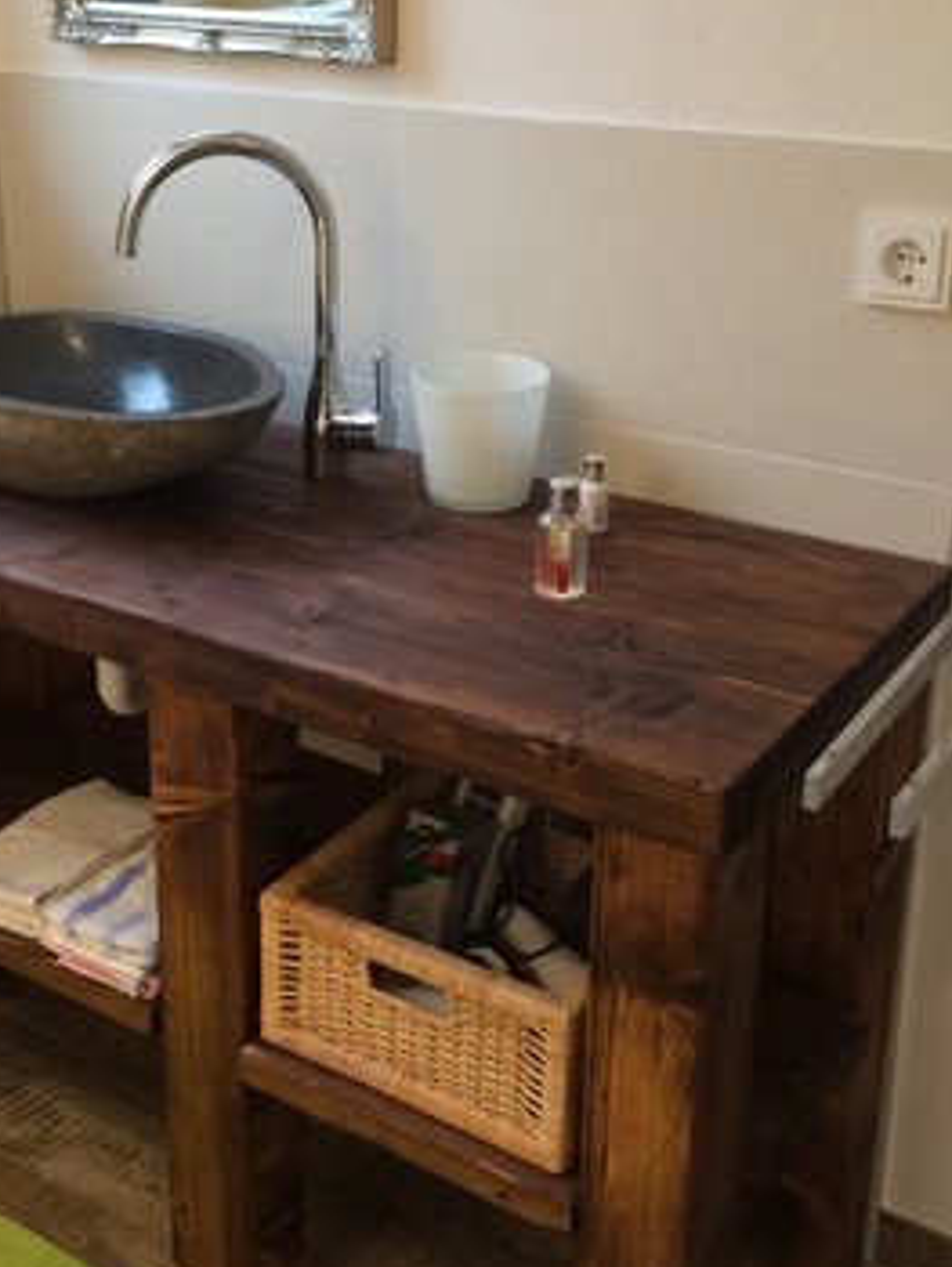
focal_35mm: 48
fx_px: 1758
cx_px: 295
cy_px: 514
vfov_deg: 39.5
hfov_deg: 30.0
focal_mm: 4.15
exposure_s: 1/33
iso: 125
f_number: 2.2
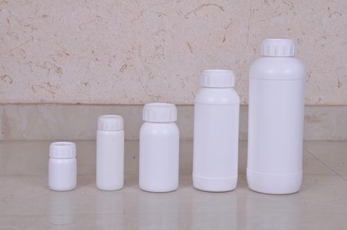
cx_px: 174
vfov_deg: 15.7
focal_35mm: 87
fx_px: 837
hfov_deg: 23.4
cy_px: 115
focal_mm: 58
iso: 200
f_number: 10
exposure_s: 1/125
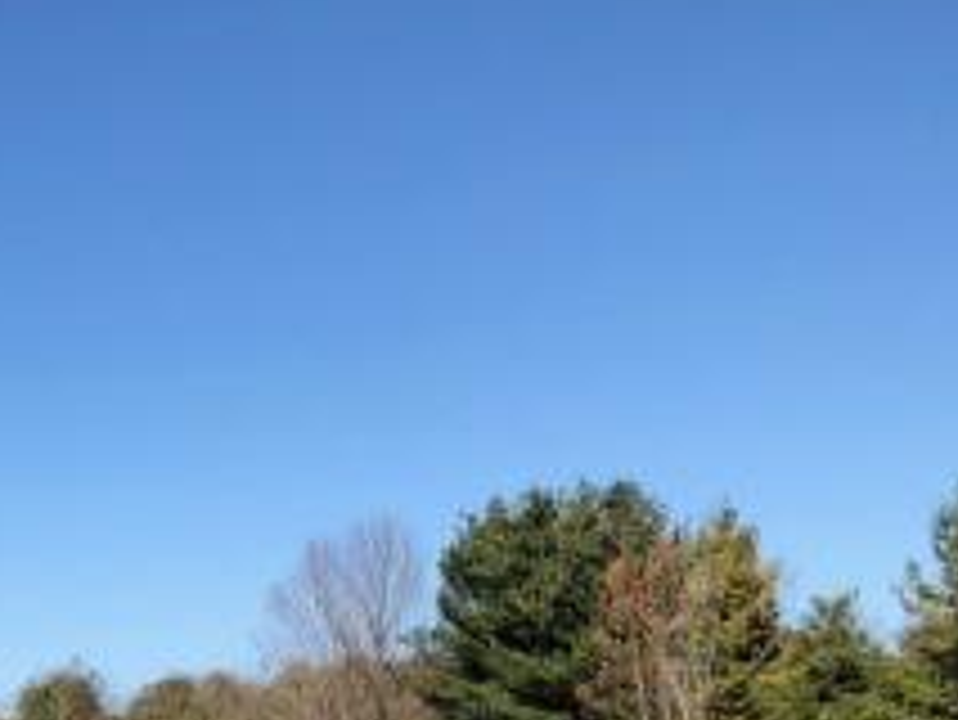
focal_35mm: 84
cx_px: -463
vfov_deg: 16.7
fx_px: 2326
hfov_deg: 20.2
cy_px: 900
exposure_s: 1/1779
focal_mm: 3.99
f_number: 1.8
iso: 20
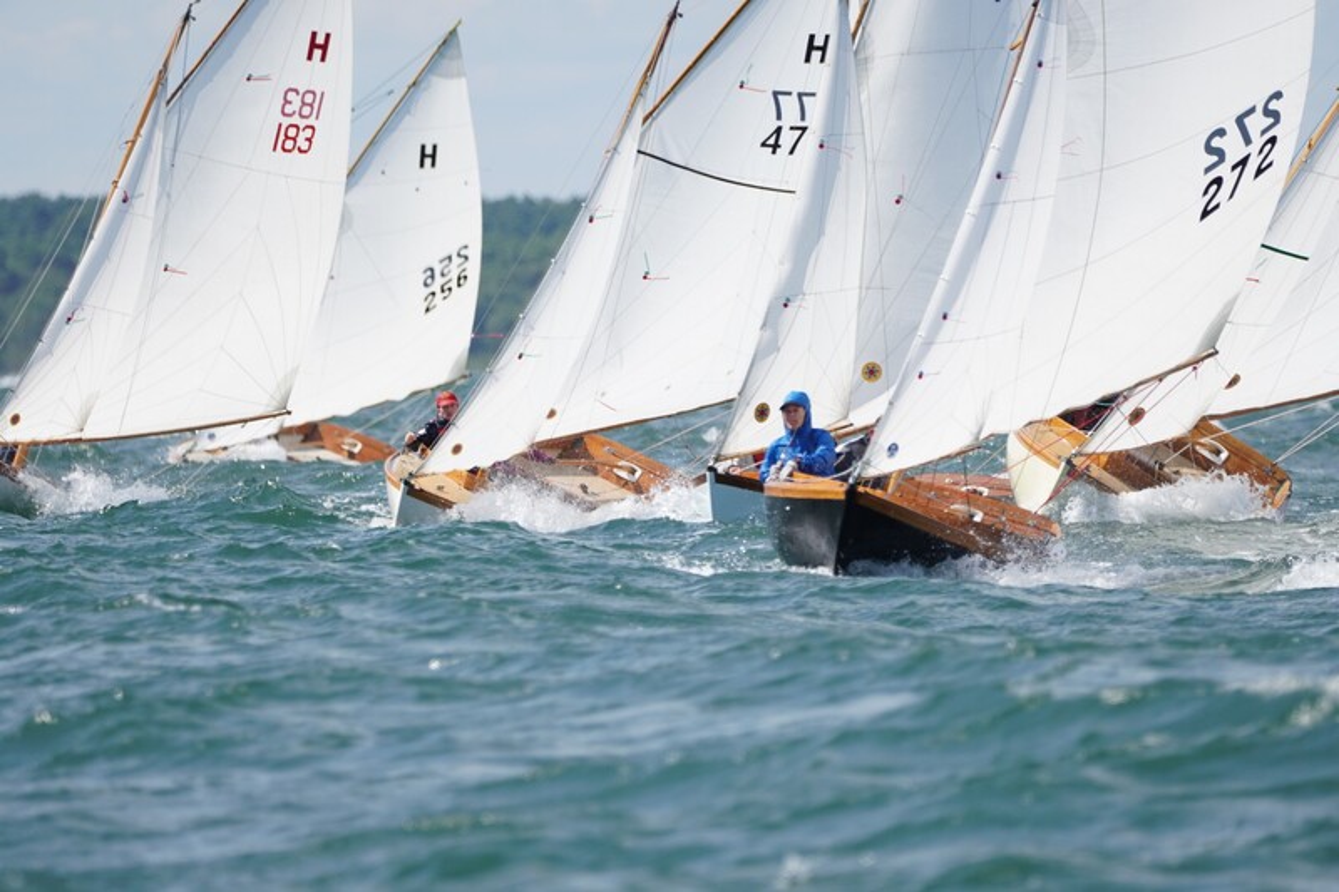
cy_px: 446
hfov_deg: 2.8
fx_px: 26996
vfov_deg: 1.9
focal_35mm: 726
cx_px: 670
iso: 320
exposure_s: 1/1600
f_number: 6.3
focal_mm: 484
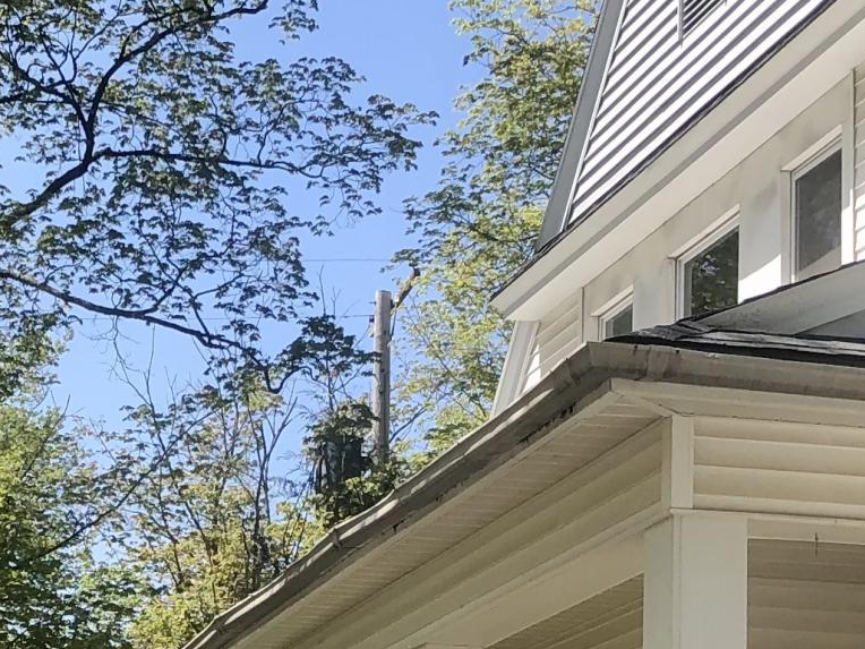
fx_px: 2749
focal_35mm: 110
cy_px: 746
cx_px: 69
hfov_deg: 17.6
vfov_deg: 13.2
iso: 20
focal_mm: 3.99
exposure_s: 1/923
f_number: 1.8
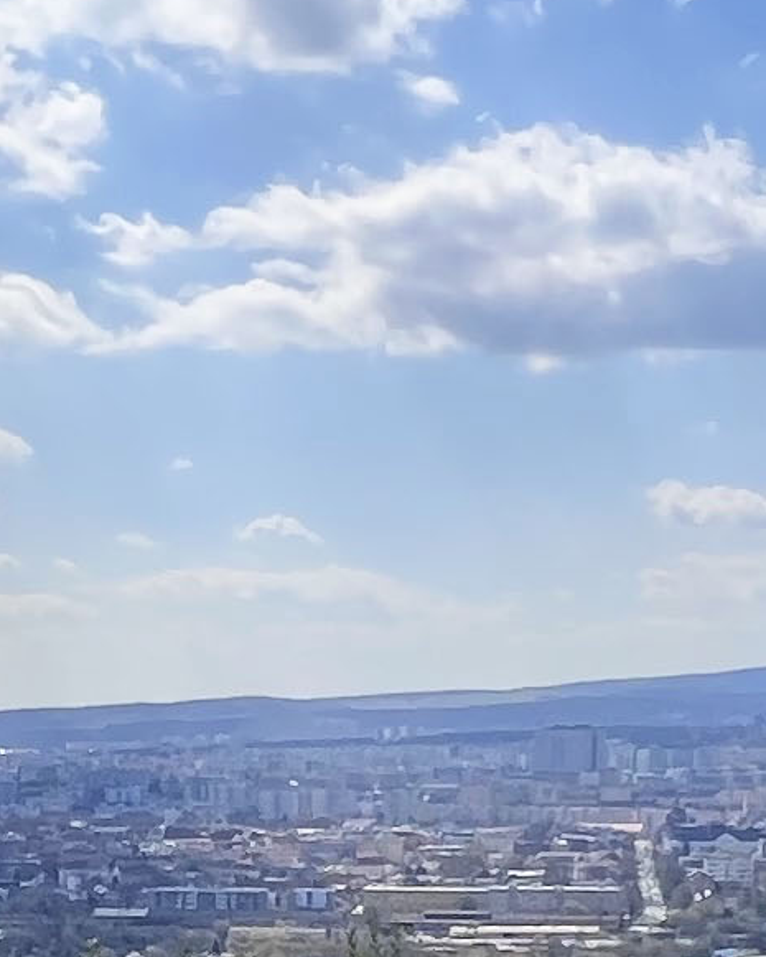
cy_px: 1029
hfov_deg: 16.4
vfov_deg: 20.8
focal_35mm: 88
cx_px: -269
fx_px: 2493
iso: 32
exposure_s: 1/2801
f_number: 1.8
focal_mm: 1.57
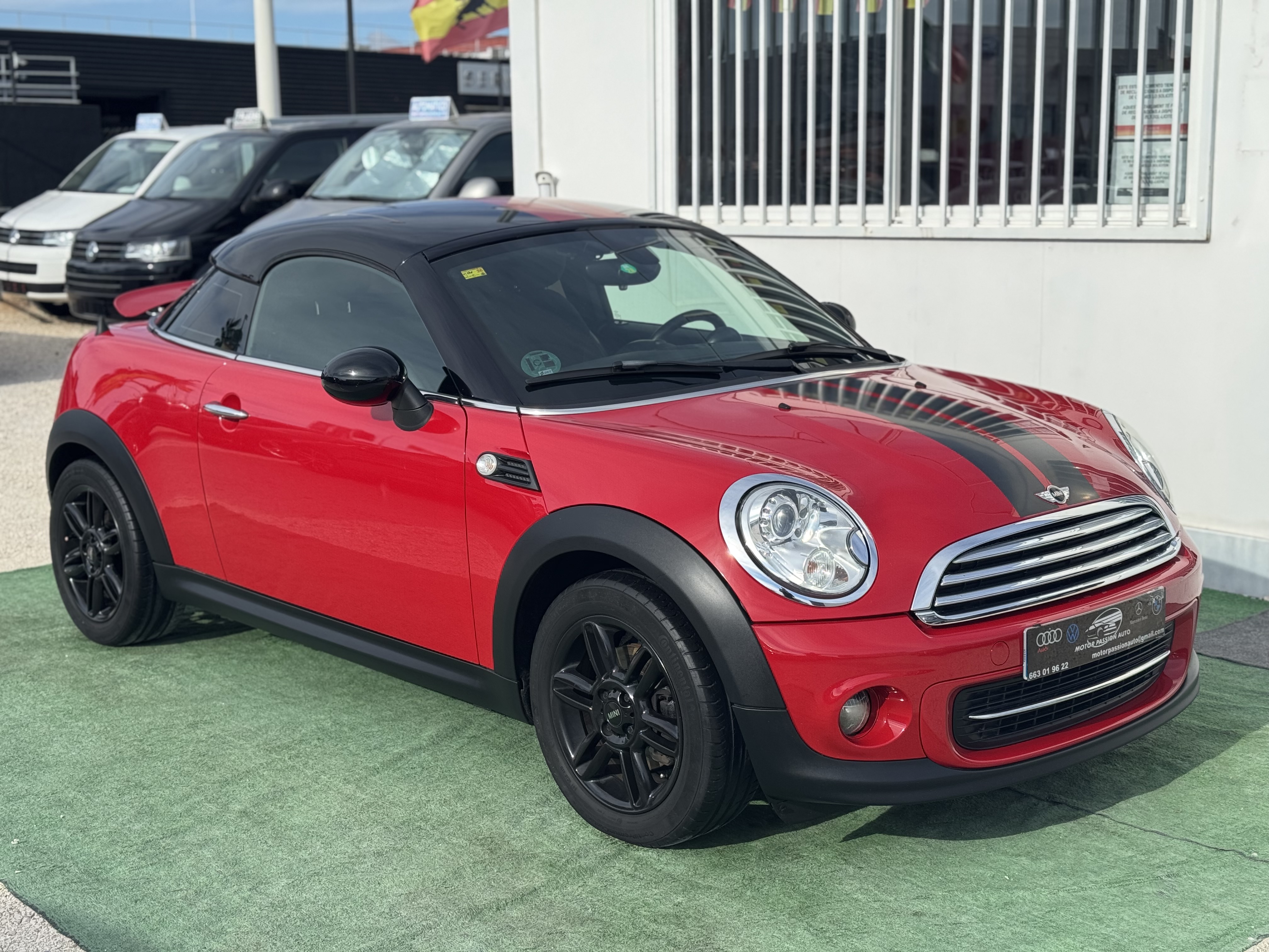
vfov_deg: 30.3
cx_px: 634
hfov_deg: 39.7
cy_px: 476
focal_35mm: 48
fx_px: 1760
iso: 64
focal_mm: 6.76
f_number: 1.78
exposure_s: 1/2179
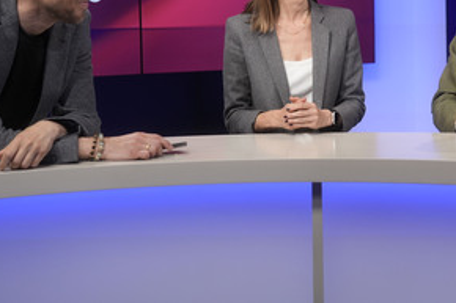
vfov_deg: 19.3
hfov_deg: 28.7
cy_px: 71
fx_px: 886
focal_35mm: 70
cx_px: 295
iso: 640
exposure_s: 1/250
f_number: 2.2
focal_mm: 30
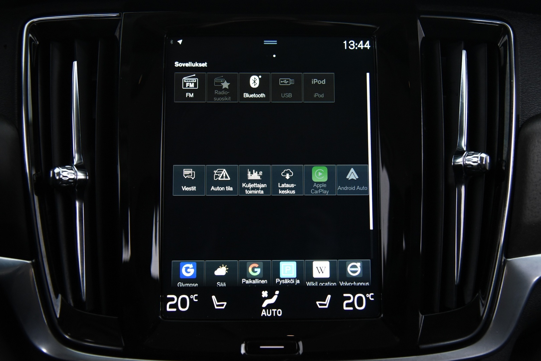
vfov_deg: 35.1
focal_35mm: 38
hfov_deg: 50.7
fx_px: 571
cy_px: 180
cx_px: 270
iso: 4000
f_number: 4
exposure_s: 1/40
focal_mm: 38
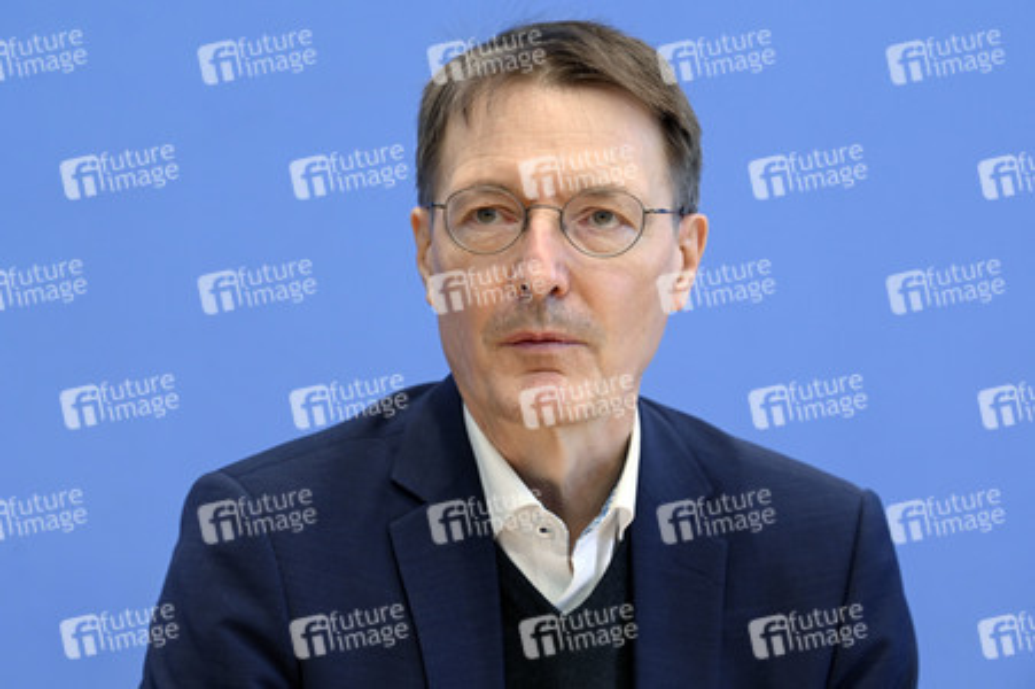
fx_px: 4453
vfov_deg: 8.8
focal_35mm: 155
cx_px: 518
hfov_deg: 13.3
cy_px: 344
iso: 2000
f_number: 5.6
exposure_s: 1/250
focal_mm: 155
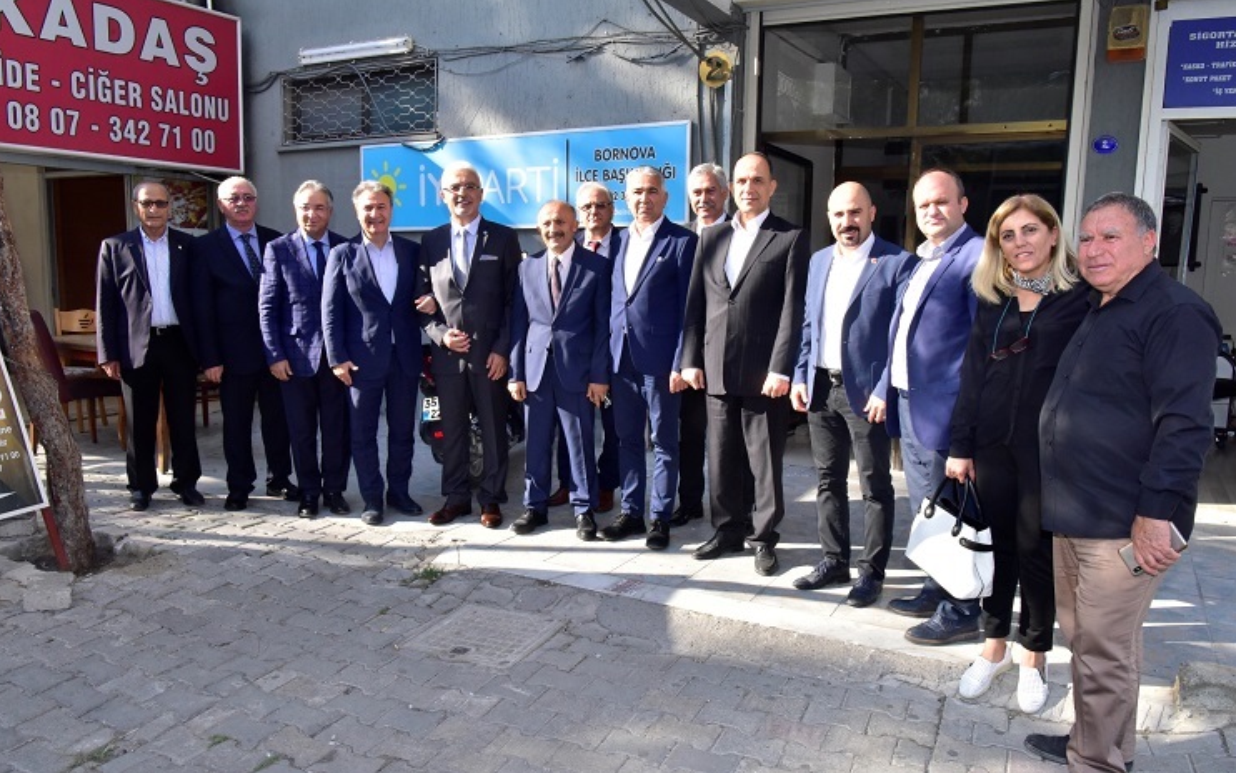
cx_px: 622
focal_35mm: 28
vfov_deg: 44.5
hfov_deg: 66.5
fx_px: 943
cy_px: 416
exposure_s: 1/250
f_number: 20
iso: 2500
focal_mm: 27
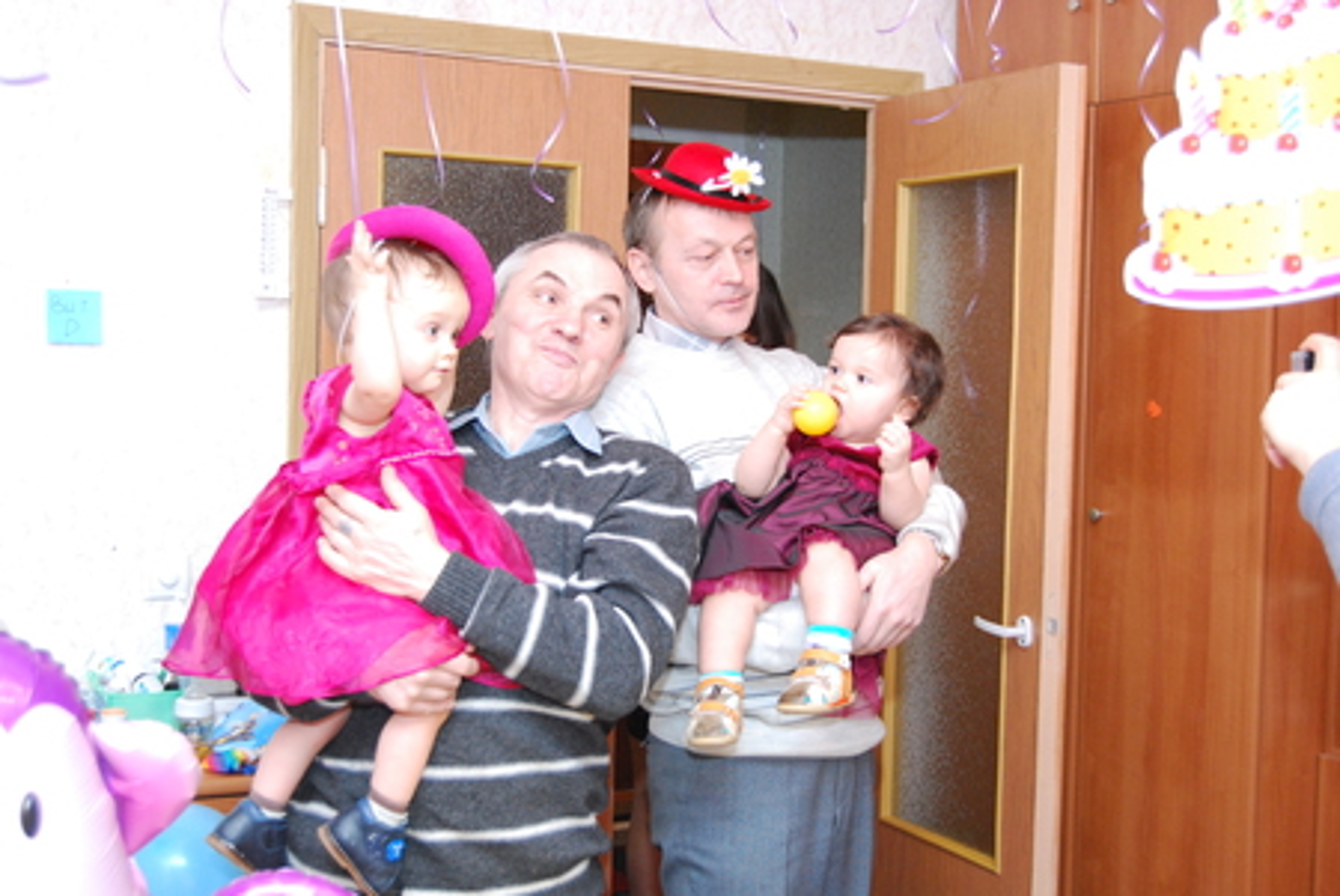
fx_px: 1732
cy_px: 448
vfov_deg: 29.0
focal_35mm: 46
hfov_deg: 42.3
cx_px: 670
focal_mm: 31
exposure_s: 1/60
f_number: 4.5
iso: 1100
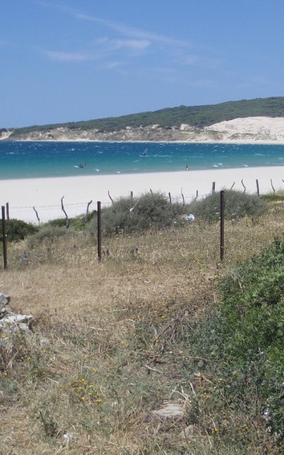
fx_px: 904
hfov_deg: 17.8
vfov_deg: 28.1
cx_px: 213
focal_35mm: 73
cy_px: 176
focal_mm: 6.8
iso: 50
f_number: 4.6
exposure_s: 1/640
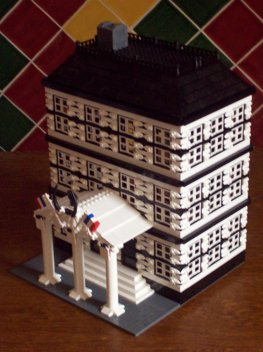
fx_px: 882
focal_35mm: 87
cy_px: 176
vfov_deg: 22.5
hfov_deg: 17.0
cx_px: 132
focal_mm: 14.3
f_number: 4.3
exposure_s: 1/10.2
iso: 160
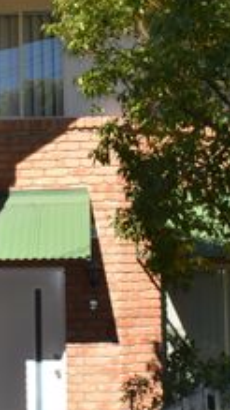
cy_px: 162
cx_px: 6
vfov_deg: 26.2
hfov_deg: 14.7
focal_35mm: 81
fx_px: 879
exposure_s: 1/200
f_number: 7.1
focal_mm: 24
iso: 100
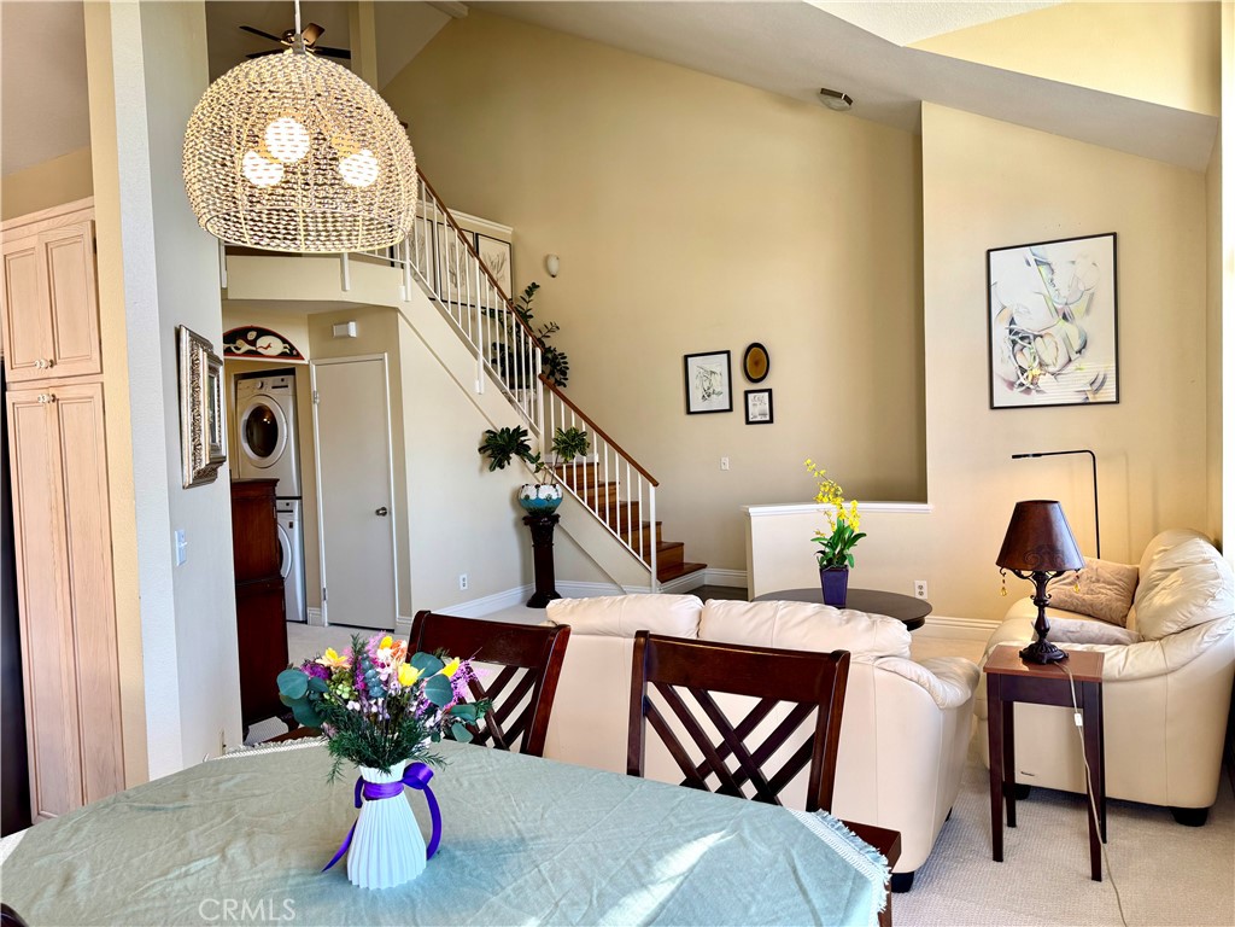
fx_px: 856
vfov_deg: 56.8
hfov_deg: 71.6
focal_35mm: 24
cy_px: 464
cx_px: 618
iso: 80
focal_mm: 6.76
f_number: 1.78
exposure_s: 1/121
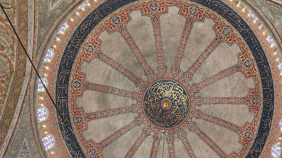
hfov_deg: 44.3
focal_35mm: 46
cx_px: 175
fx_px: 344
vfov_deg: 22.6
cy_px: 216
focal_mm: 5.4
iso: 500
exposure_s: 1/100
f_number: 1.8
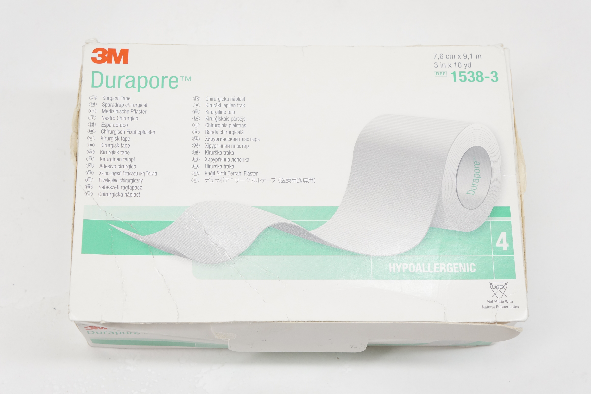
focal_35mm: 58
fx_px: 952
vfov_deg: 23.4
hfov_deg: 34.5
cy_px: 198
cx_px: 297
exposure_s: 1/100
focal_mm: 38
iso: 800
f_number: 7.1
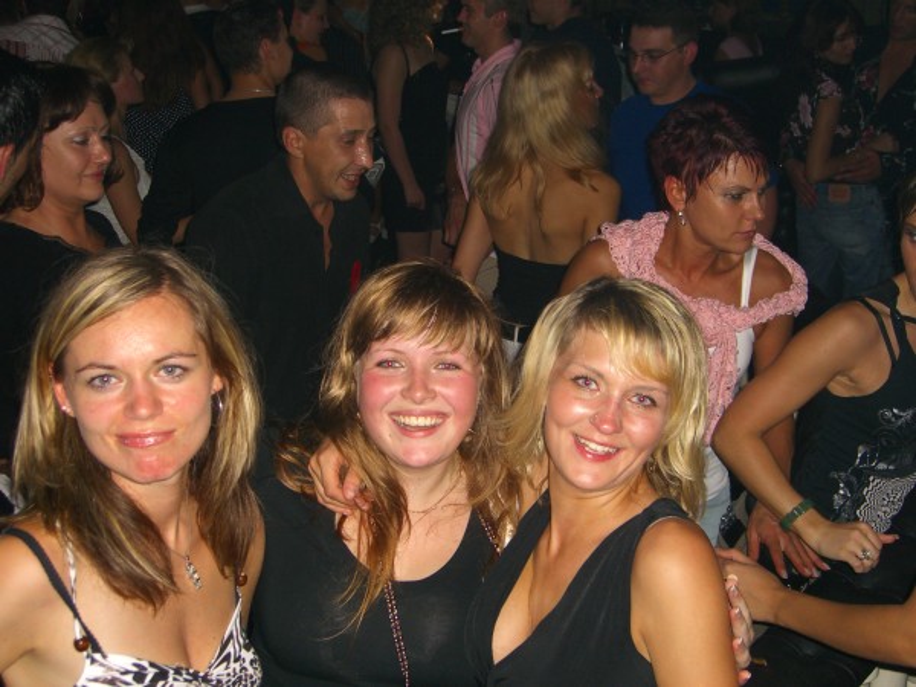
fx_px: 1217
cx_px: 458
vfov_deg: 31.5
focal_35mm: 46
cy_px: 344
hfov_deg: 41.2
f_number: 3.1
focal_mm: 9.5
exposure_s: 1/60
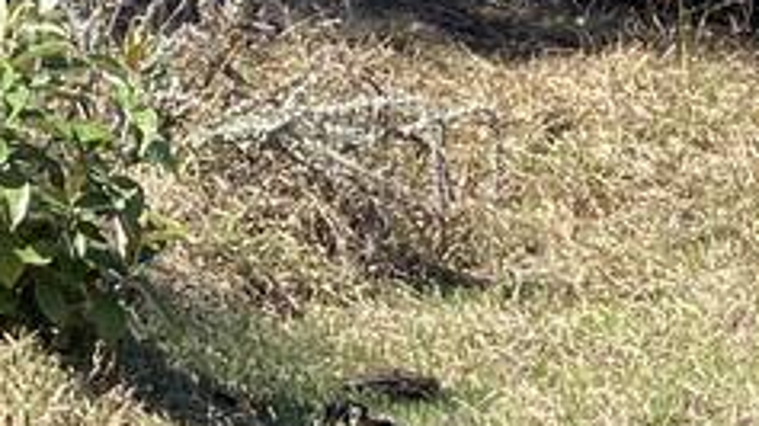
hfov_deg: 12.4
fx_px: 3460
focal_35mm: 172
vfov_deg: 6.5
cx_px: 35
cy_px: -826
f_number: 1.8
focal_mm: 4.25
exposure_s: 1/981
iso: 32
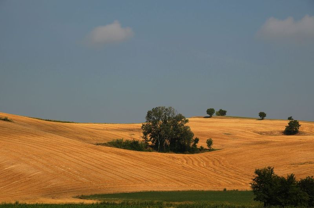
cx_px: 157
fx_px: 1111
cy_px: 104
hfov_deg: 16.1
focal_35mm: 128
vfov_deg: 10.7
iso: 200
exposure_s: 1/320
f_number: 9
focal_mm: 85
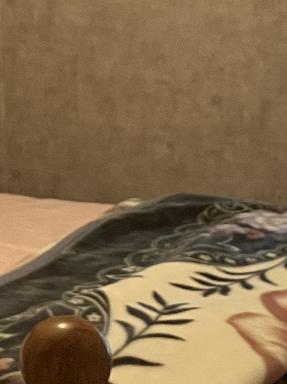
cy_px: 90
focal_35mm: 123
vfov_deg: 15.9
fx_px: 1360
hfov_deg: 12.0
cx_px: 63
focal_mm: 3.99
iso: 160
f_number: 1.8
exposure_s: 1/60
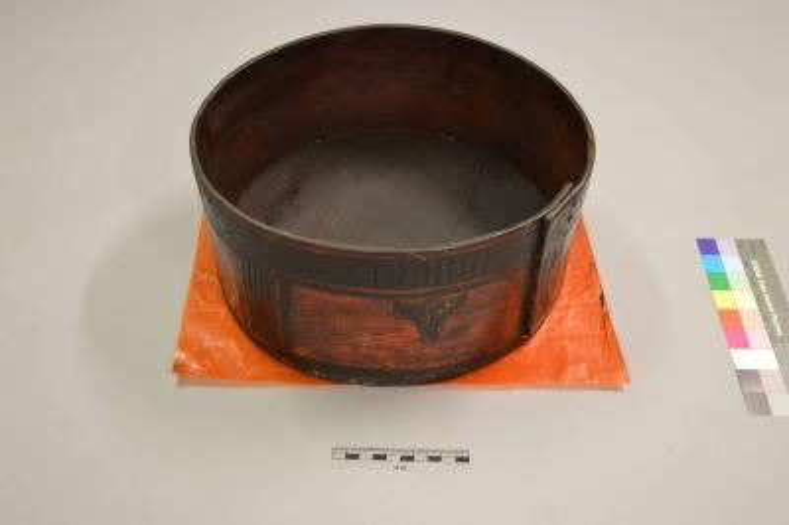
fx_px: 1051
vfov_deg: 28.0
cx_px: 394
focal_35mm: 48
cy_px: 262
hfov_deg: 41.1
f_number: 4
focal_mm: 32
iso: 720
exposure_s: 1/15
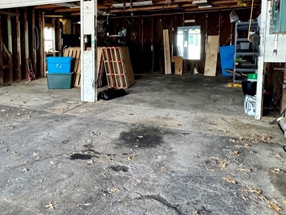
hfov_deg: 52.4
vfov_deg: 42.5
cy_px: 75
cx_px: 65
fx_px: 273
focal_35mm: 33
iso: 320
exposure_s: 1/60
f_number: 2.2
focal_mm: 2.22
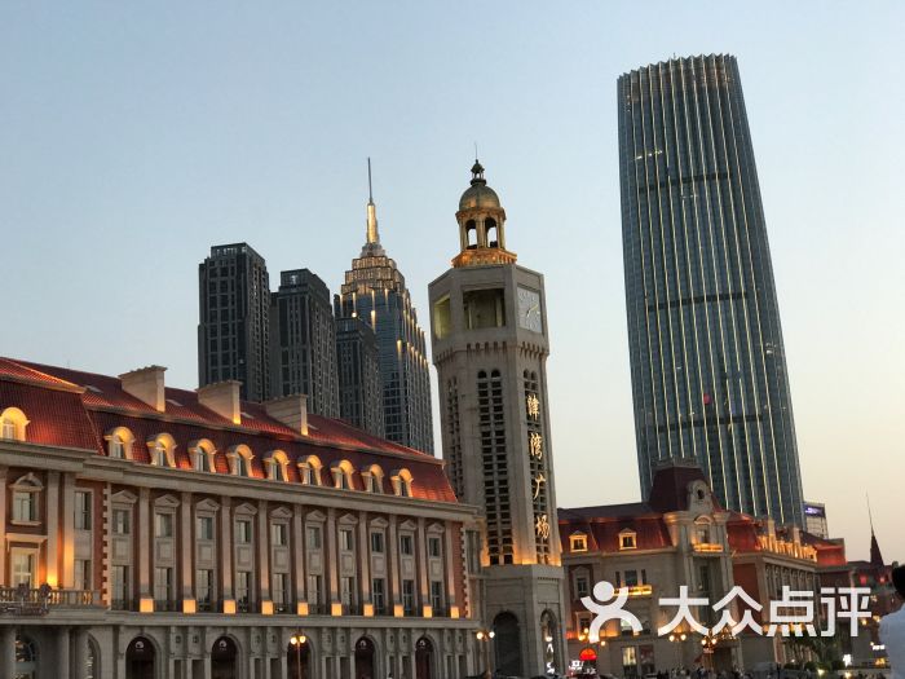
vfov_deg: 25.7
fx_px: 1490
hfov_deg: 33.8
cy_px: 340
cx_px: 452
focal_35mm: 57
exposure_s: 1/50
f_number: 2.8
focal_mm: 6.6
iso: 125
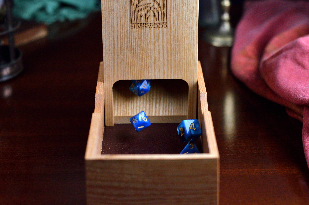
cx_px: 154
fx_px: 643
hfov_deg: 27.0
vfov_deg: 18.2
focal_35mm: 75
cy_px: 102
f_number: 3.5
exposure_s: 1/1000
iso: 1600
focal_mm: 50
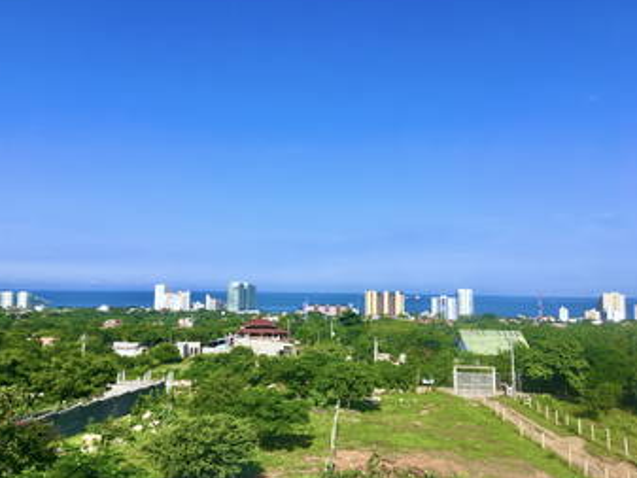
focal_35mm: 31
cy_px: 227
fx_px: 571
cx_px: 310
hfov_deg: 58.3
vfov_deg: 45.5
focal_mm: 4.15
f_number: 2.2
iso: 25
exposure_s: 1/1832
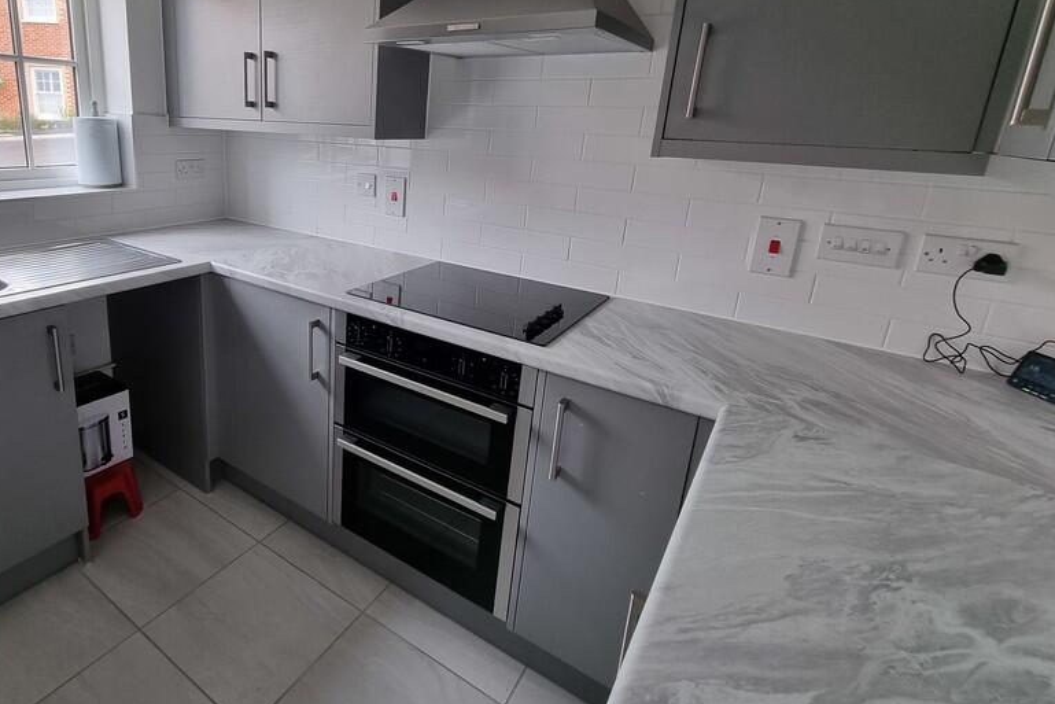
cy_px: 270
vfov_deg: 66.5
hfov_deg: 87.2
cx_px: 364
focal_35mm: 18
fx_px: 528
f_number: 2.2
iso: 80
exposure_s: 1/50
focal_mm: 2.2
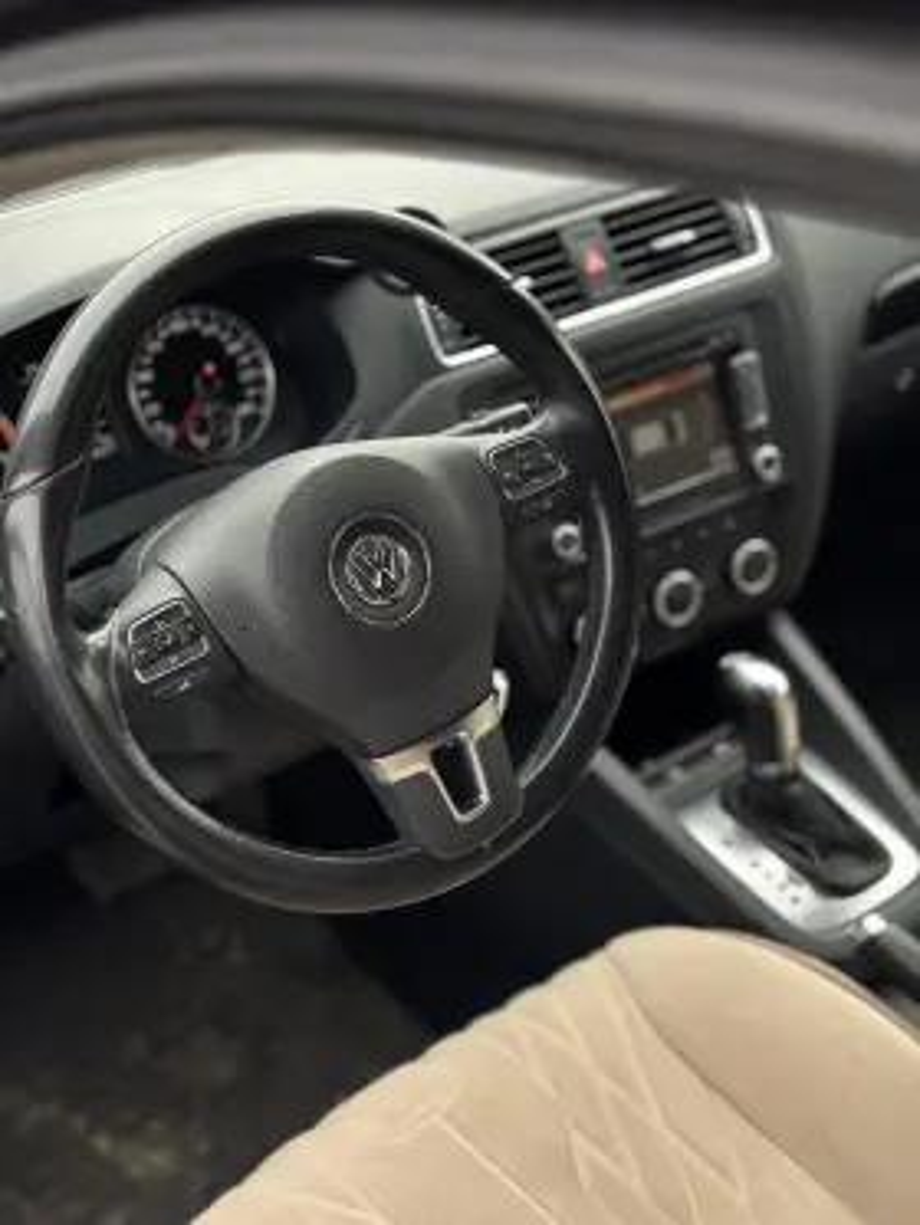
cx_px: 460
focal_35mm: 52
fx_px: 1842
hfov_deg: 28.0
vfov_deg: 36.8
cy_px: 612
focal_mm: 5.96
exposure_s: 1/85
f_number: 1.6
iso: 50
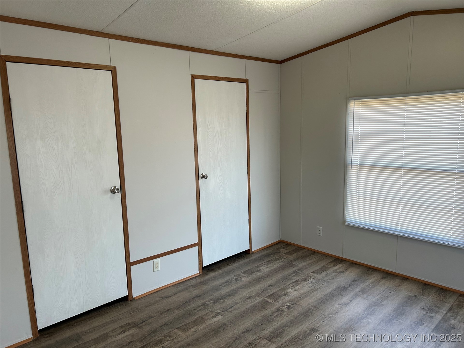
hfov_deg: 67.3
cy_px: 174
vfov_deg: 53.1
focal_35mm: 26
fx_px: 349
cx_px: 232
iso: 80
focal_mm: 5.7
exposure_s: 1/120
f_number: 1.5
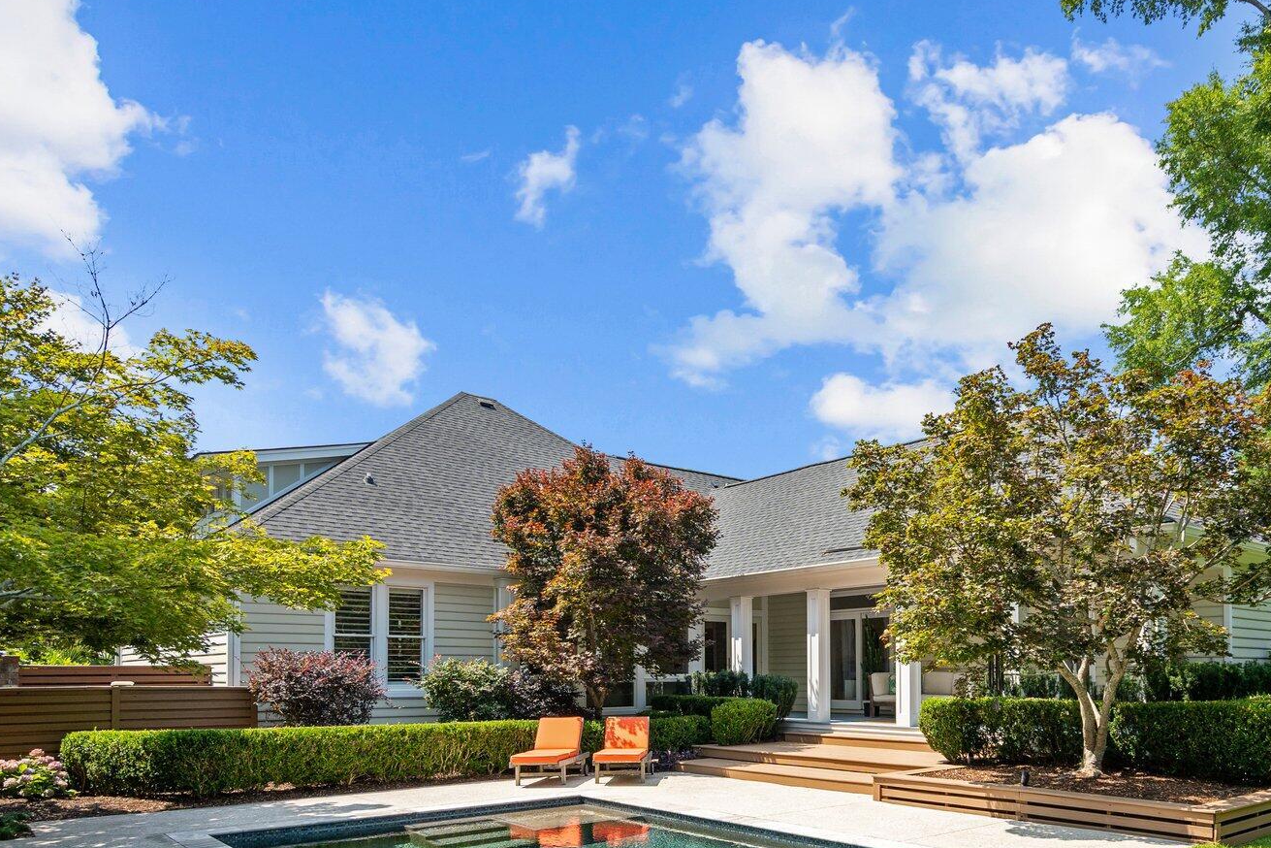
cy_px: 602
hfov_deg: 70.3
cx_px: 797
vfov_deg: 49.8
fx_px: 883
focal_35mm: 25
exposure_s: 1/1250
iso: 200
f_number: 4
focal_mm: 16
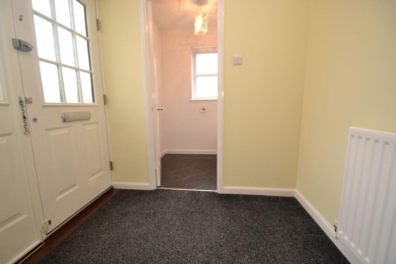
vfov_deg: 77.3
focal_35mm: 15
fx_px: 165
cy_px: 132
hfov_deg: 100.4
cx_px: 198
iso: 500
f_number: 3.5
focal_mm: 10
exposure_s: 1/60
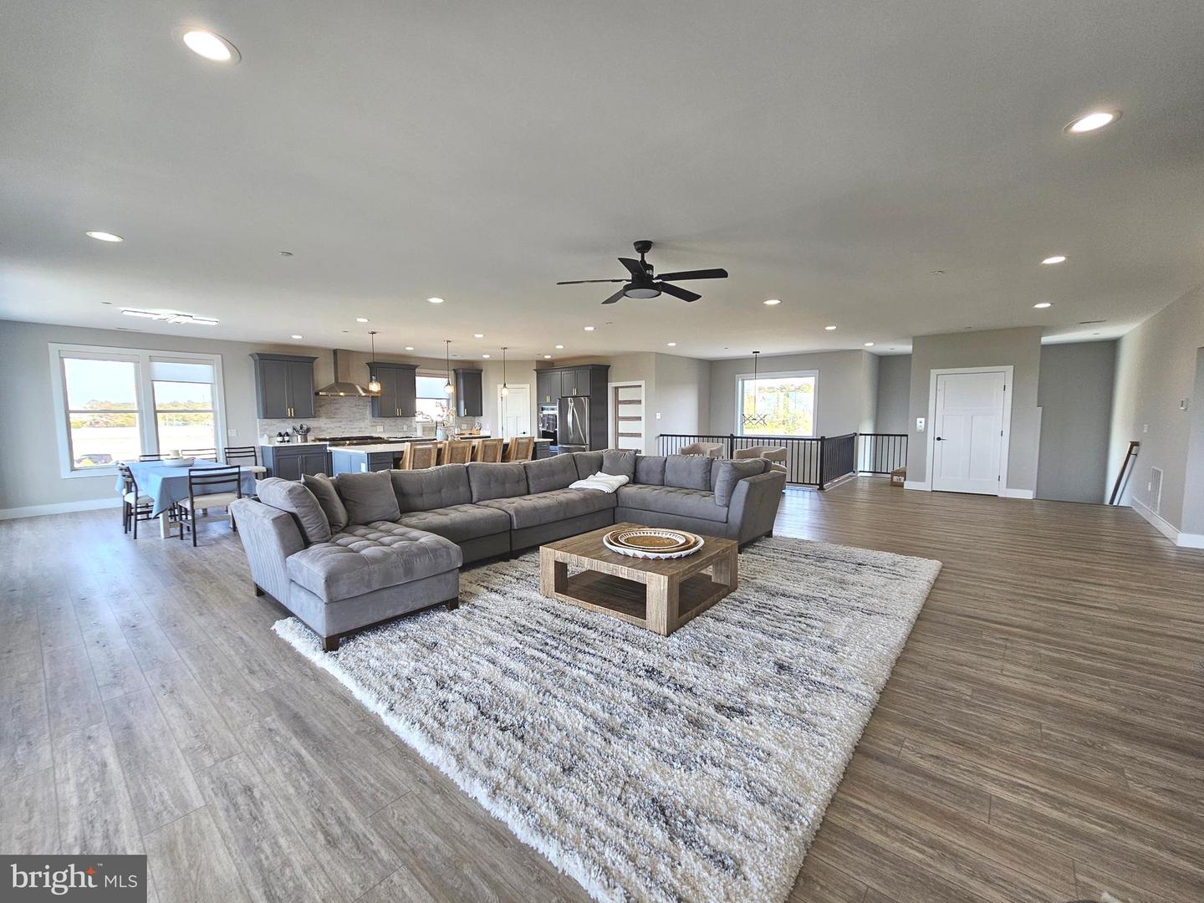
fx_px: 452
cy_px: 452
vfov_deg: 89.9
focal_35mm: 13
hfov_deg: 106.2
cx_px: 602
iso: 64
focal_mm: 2.2
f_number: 2.2
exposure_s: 1/60
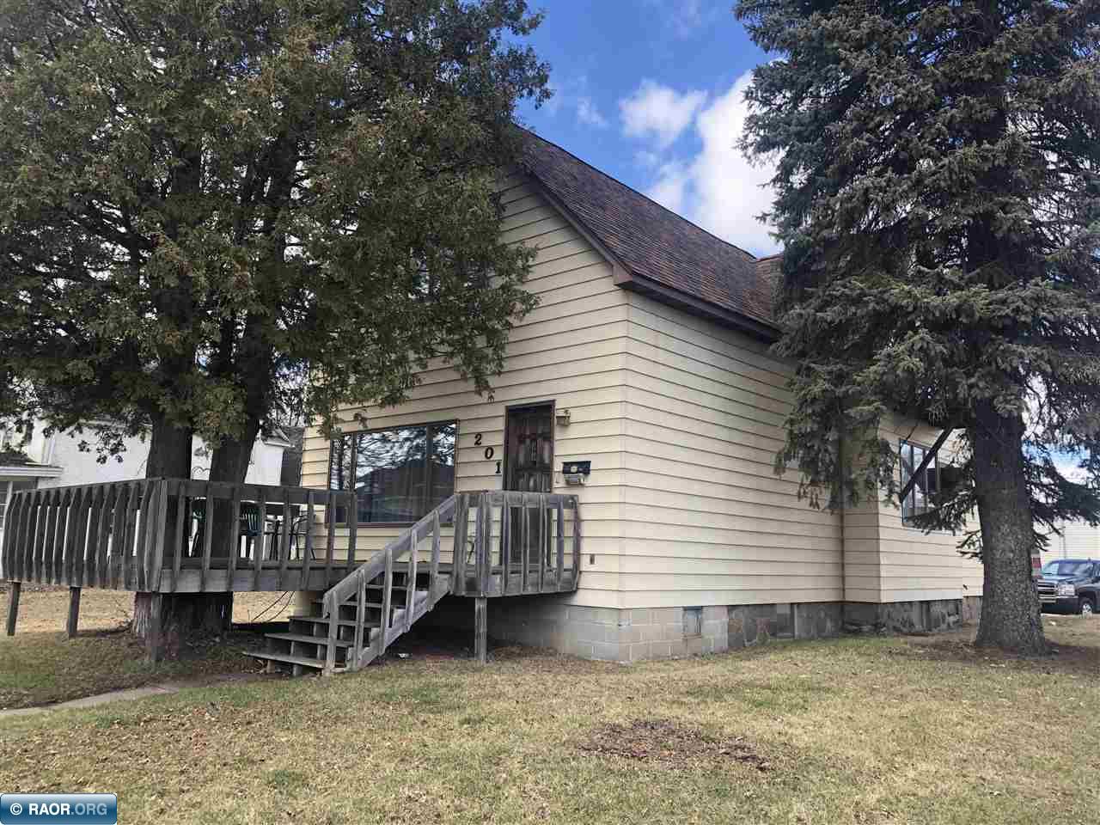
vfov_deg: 49.7
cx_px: 550
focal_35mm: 28
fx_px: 890
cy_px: 412
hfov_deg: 63.4
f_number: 1.8
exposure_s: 1/384
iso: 20
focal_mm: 3.99
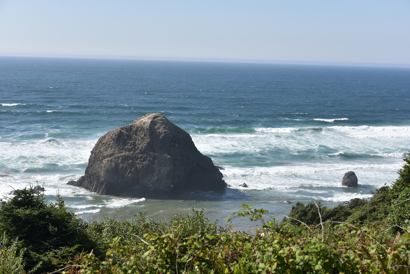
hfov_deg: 28.1
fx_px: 820
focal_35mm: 72
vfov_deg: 18.9
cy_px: 137
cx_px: 205
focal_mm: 72
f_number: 9
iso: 100
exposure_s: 1/320
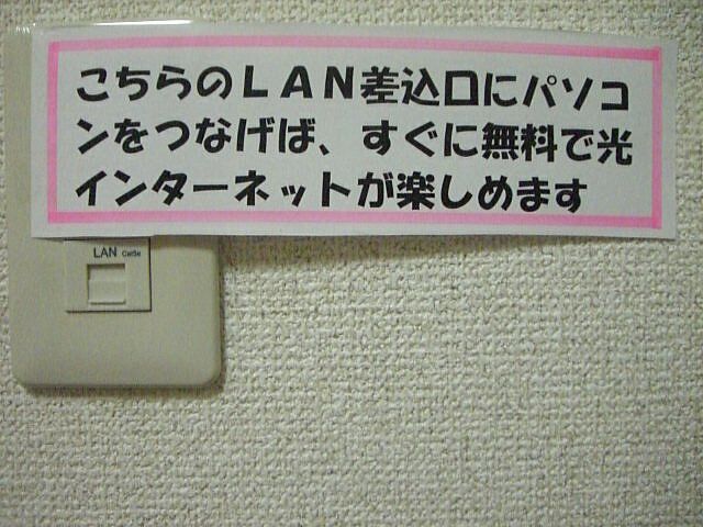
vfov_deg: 37.7
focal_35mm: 38
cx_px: 352
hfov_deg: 49.0
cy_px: 264
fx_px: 772
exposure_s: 1/60
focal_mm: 6.2
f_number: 2.7
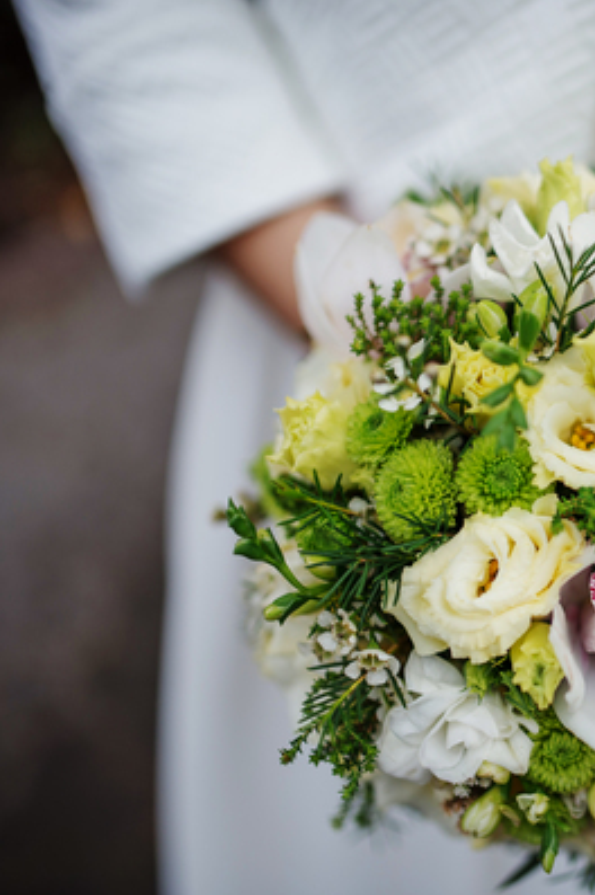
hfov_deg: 24.3
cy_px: 445
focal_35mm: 53
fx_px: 1316
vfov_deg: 37.5
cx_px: 593
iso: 100
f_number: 1.6
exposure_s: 1/800
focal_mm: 35
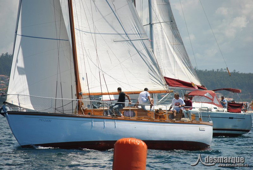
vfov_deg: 5.3
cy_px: 85
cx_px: 126
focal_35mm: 262
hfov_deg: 7.8
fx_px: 1847
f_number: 5.3
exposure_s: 1/640
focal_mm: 175
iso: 100
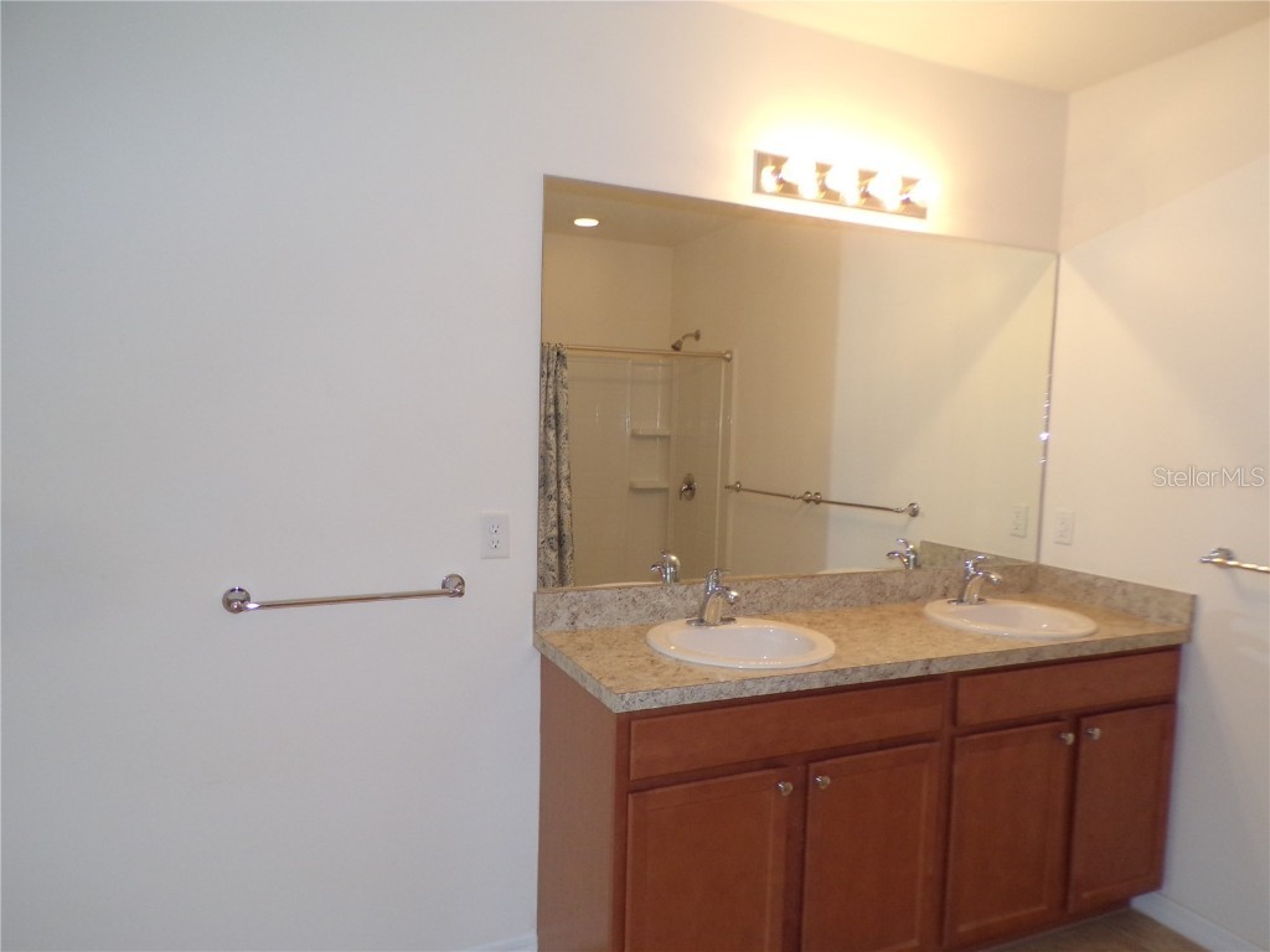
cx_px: 635
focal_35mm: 24
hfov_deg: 71.6
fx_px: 881
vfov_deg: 56.8
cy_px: 476
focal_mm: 4.3
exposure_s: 1/34
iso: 200
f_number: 3
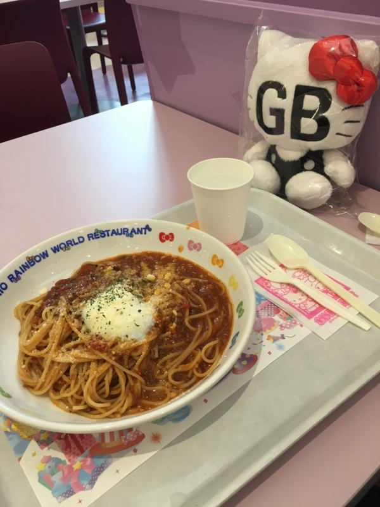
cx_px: 190
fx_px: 424
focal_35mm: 29
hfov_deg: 48.2
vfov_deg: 61.7
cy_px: 254
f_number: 2.2
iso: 32
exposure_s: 1/40
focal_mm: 4.15
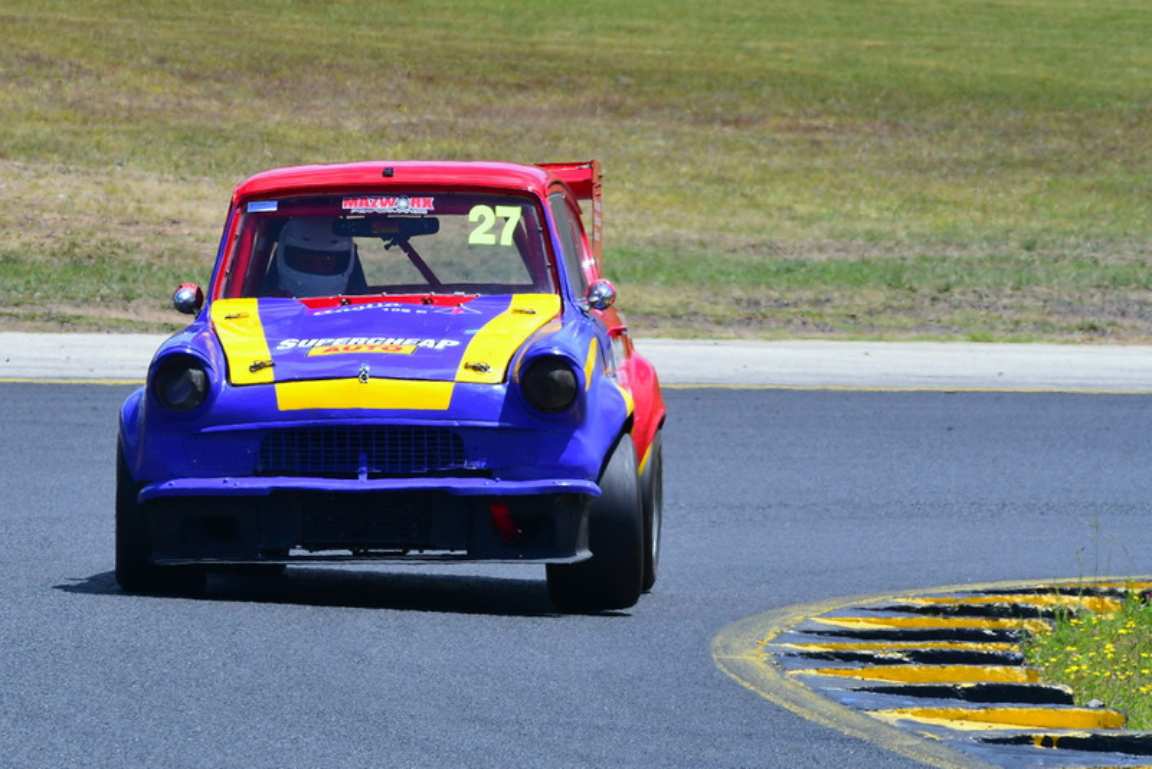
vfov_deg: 3.0
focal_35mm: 465
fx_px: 14885
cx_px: 576
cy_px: 384
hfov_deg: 4.4
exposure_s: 1/640
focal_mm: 310
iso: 320
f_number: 11
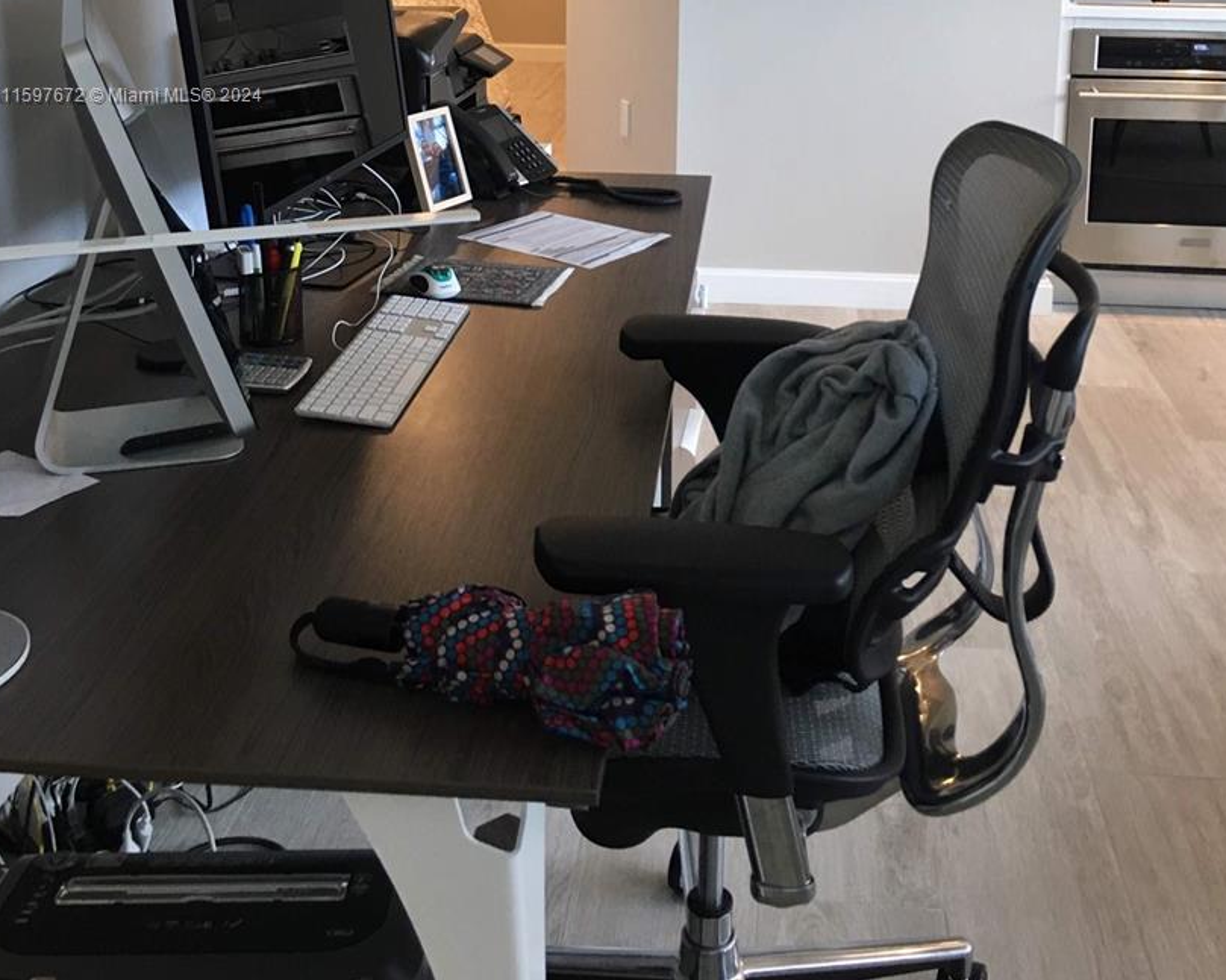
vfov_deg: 33.7
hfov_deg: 43.8
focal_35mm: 42
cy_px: 97
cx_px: 667
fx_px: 1524
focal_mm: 4.15
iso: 40
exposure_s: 1/15
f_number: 2.2
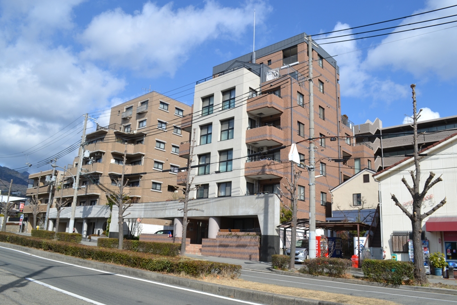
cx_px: 228
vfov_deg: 47.9
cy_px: 152
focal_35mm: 27
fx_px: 343
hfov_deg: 67.4
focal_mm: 18
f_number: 8
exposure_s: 1/250
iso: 100
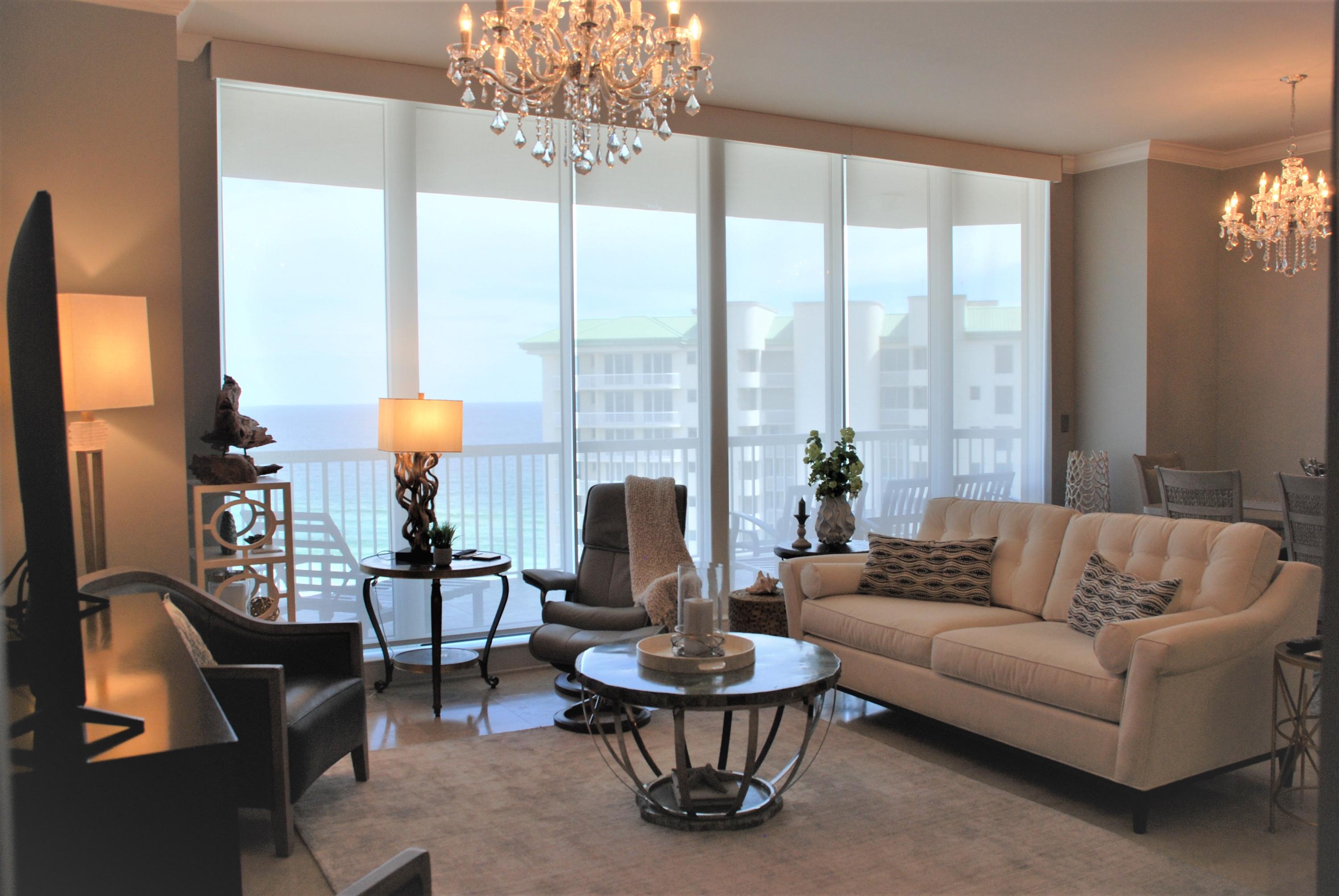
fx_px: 1117
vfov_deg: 43.7
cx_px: 670
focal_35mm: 30
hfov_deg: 61.9
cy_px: 448
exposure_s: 1/80
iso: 200
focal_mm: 20
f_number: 4.5
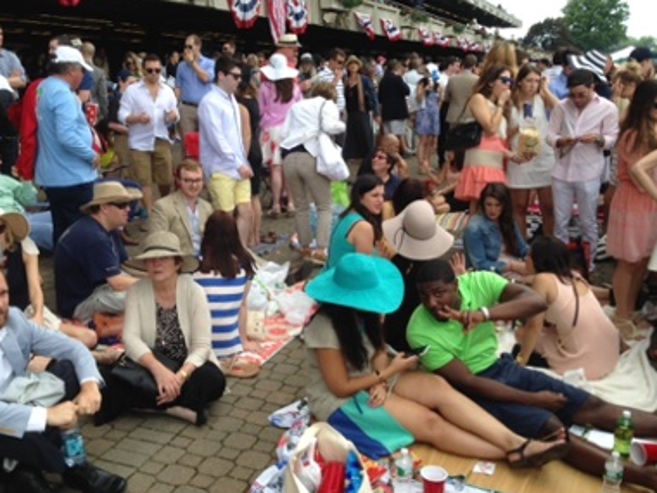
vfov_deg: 36.0
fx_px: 759
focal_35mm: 40
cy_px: 252
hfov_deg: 46.7
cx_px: 285
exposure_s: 1/602
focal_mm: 4.12
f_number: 2.4
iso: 50
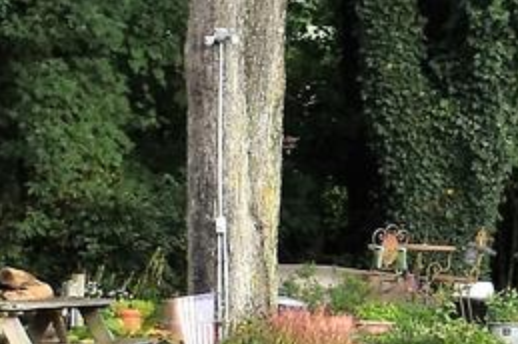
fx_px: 4096
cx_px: 956
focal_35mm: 285
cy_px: 273
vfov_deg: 4.8
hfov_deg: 7.0
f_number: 5.6
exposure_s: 1/250
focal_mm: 24
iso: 280
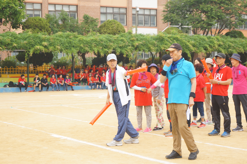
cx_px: 124
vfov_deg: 16.5
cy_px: 82
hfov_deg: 24.7
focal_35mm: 82
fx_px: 565
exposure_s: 1/100
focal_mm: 55
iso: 320
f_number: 5.6
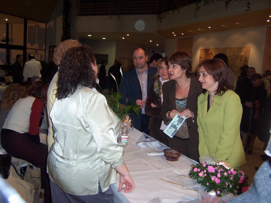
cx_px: 136
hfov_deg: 51.4
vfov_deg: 39.7
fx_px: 282
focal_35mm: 36
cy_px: 102
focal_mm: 5.6
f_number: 2.8
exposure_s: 1/60
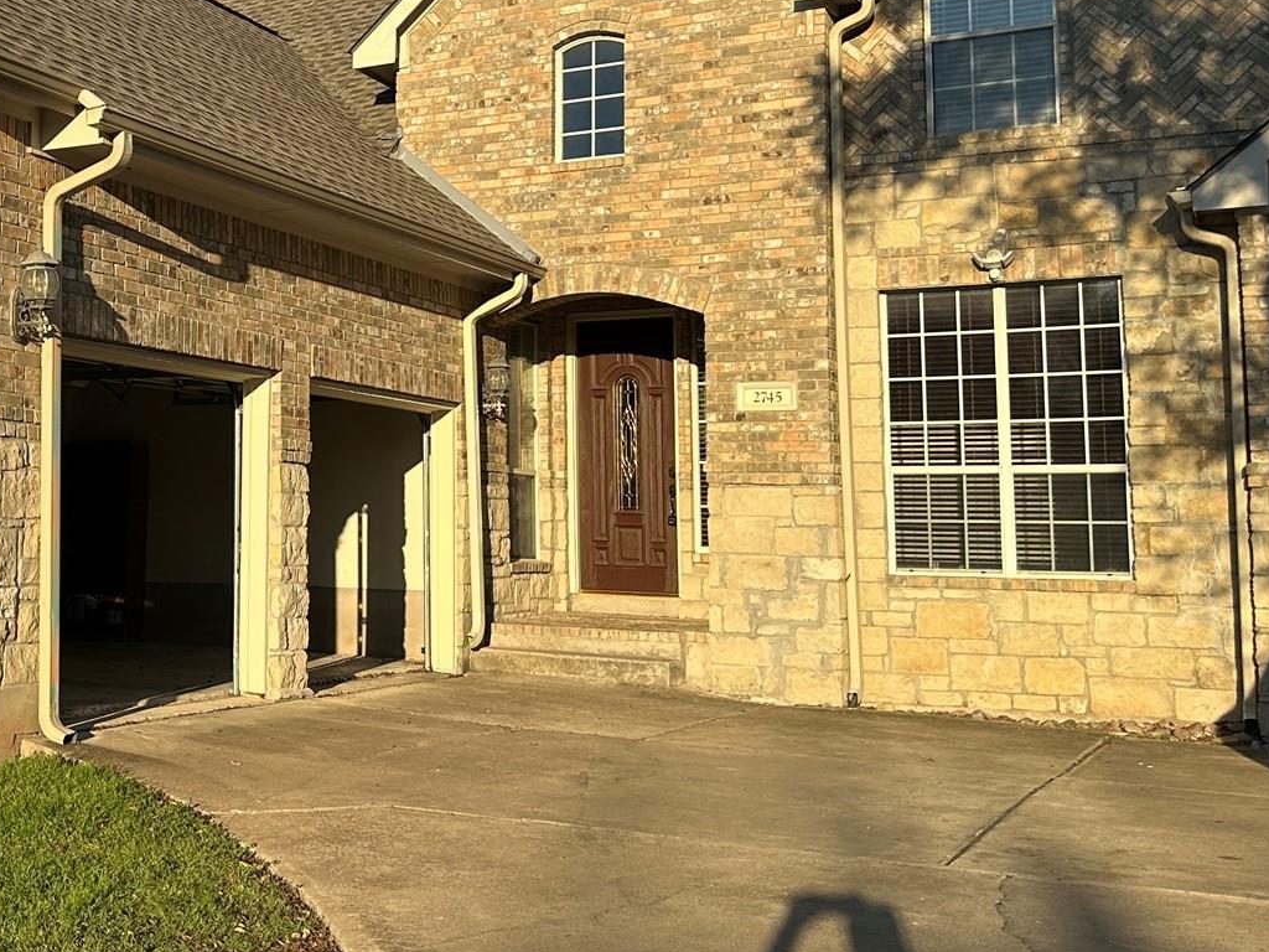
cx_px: 183
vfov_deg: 30.1
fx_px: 1760
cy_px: 341
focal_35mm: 48
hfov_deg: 37.6
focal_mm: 6.86
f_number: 1.78
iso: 80
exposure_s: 1/4184
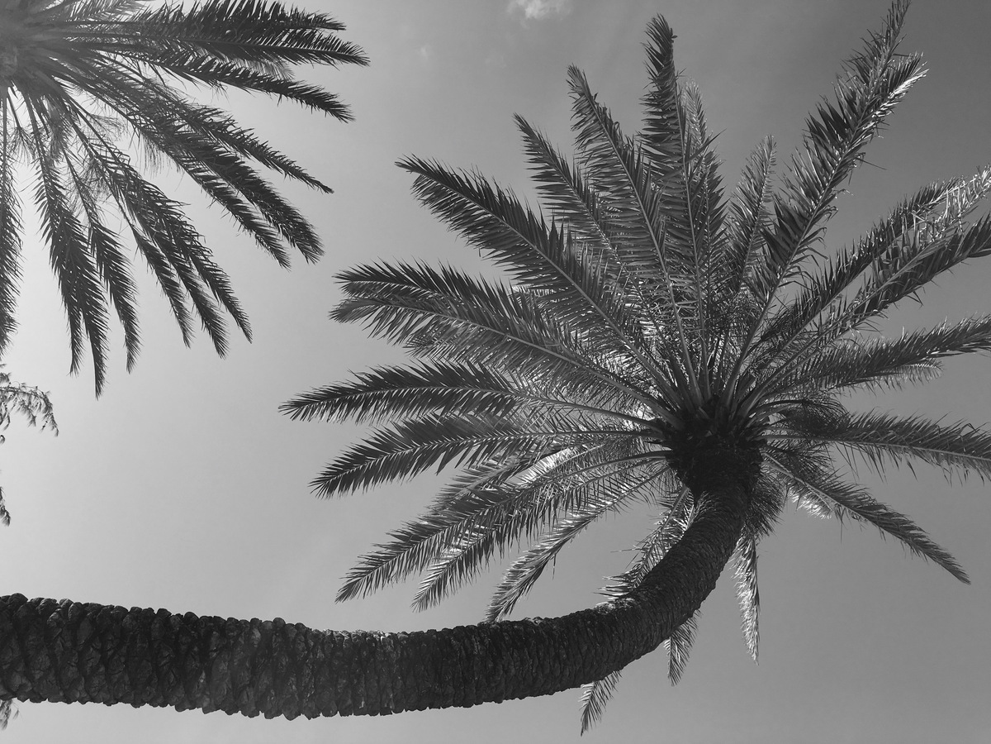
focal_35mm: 29
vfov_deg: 48.2
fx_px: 830
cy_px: 372
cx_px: 496
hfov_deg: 61.7
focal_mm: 4.15
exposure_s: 1/1374
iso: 25
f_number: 2.2
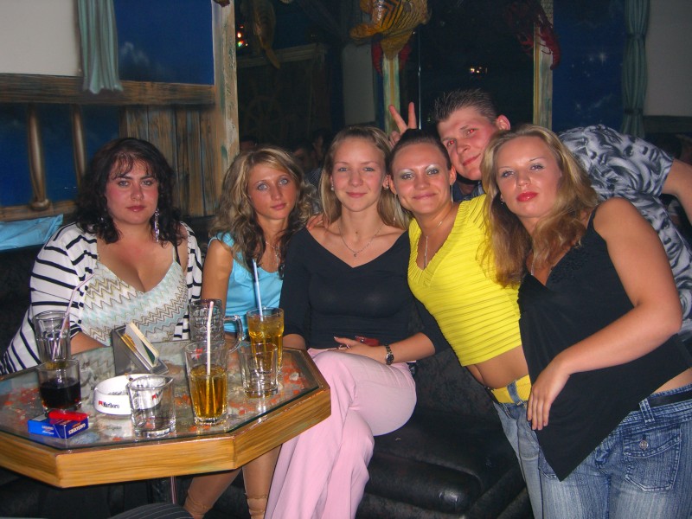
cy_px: 260
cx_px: 346
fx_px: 760
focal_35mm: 38
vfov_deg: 37.7
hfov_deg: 49.0
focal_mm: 7.9
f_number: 2.8
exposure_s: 1/60
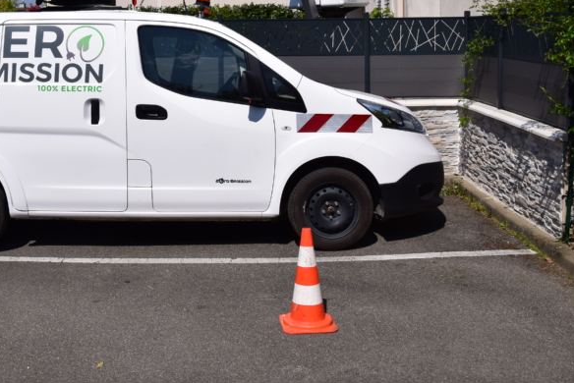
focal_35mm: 90
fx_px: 1433
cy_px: 68
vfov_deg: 15.1
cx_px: 157
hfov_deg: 22.5
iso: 200
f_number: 13
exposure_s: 1/800
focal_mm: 35
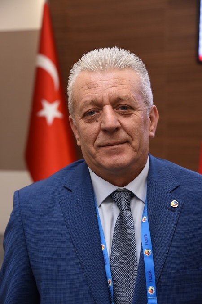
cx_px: 101
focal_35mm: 72
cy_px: 152
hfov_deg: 18.9
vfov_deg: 28.1
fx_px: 606
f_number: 5
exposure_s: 1/100
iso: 800
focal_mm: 72
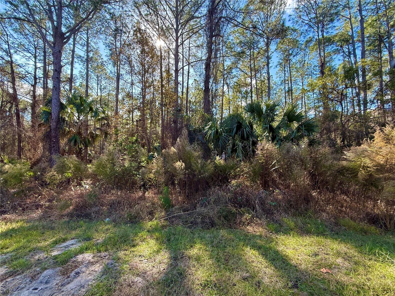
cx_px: 198
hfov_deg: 102.1
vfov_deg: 85.7
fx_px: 160
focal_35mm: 14
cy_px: 148
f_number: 2.2
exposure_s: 1/212
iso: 64
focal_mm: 2.22
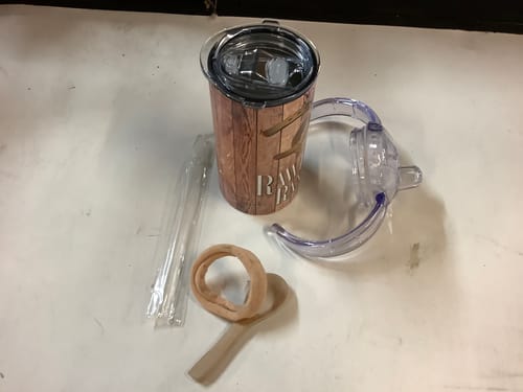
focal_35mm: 31
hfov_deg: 58.4
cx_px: 262
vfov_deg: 45.4
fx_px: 468
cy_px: 196
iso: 160
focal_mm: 3.3
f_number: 2.4
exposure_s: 1/50
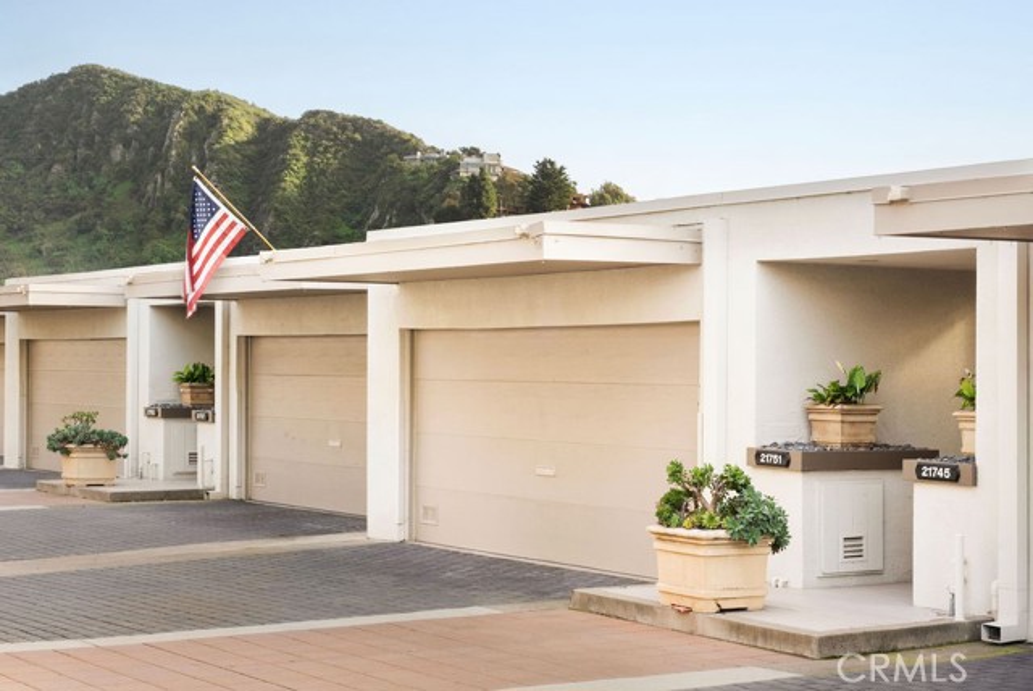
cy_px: 346
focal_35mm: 61
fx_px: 1752
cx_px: 516
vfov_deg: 22.3
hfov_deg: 32.9
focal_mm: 61
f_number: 22
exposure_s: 1/20
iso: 640
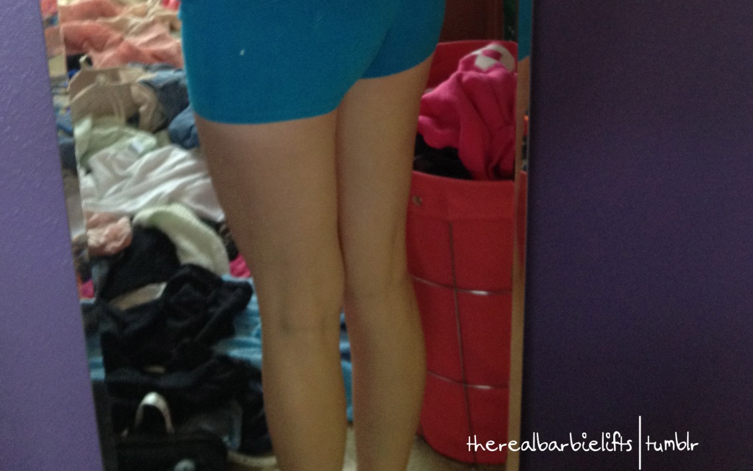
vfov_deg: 21.6
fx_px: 1149
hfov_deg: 36.2
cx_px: 339
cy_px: -80
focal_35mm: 56
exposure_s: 1/20
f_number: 2.4
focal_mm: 4.28
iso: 160
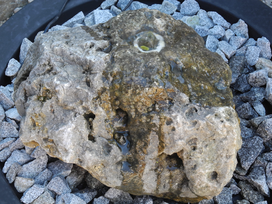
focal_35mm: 85
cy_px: 102
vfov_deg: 17.4
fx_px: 668
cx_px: 136
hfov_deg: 23.0
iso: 100
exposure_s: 1/55.6
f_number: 4
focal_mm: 18.1
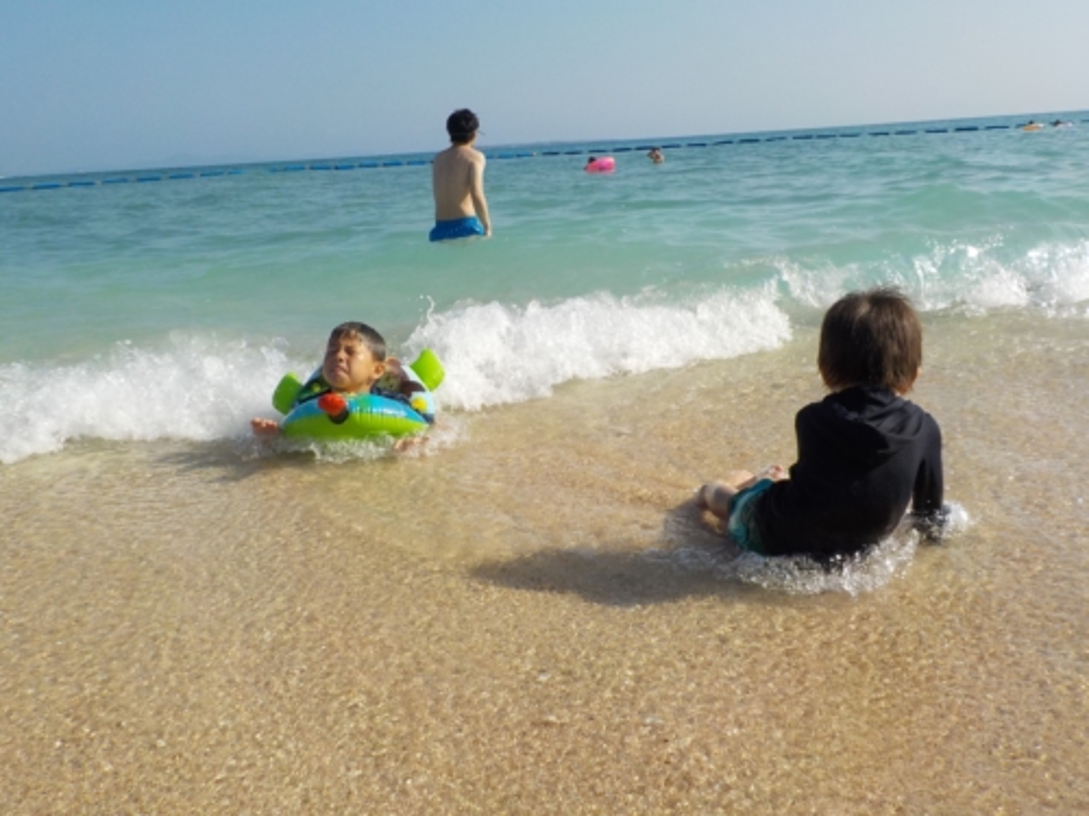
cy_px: 408
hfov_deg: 60.0
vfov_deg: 46.8
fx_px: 944
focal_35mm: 30
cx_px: 544
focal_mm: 4.1
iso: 125
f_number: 3.3
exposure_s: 1/1600
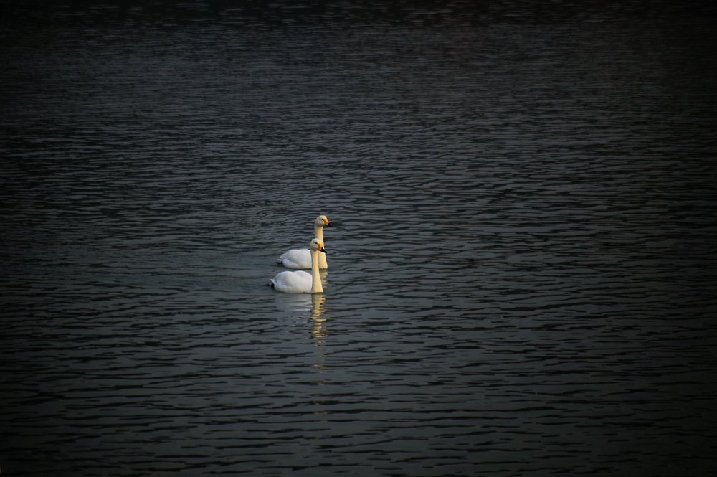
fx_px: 5970
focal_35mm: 300
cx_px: 358
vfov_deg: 4.6
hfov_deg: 6.9
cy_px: 238
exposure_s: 1/400
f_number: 5.6
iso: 200
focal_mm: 200
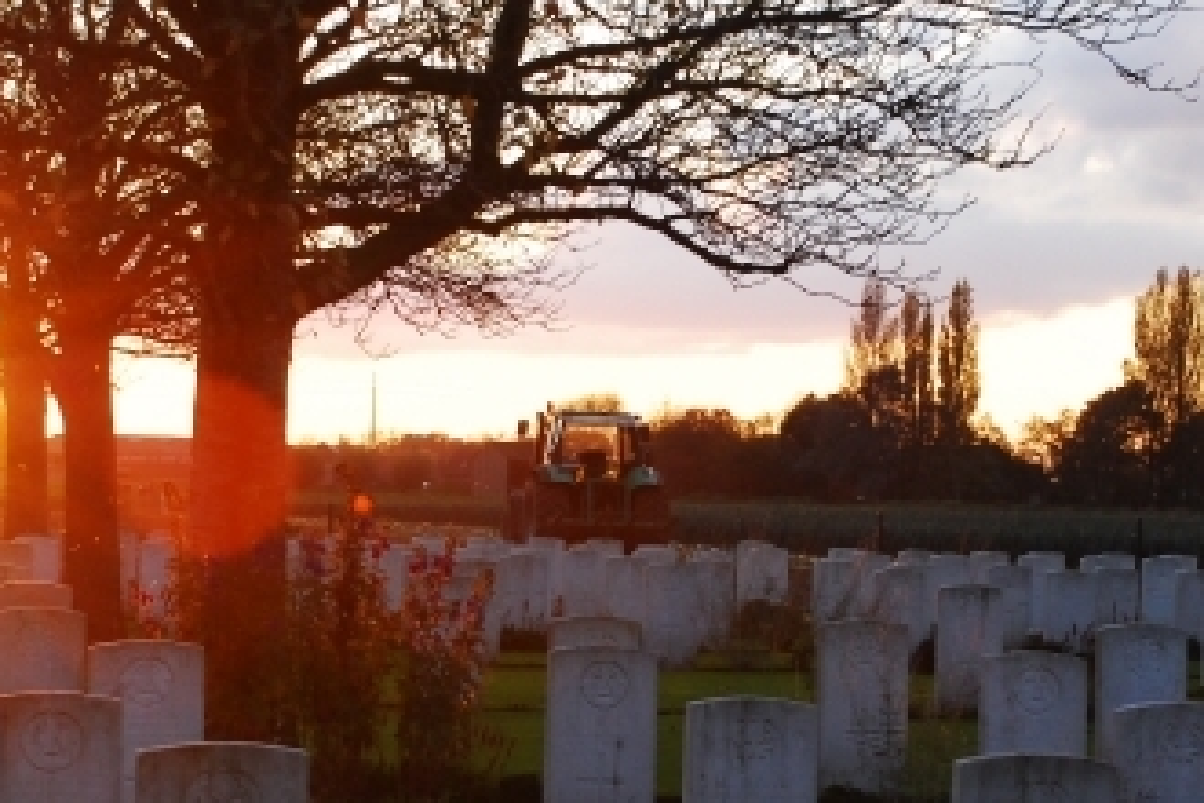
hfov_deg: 15.6
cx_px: 752
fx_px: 4381
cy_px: 571
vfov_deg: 10.5
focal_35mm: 131
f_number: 7.1
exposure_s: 1/200
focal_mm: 48
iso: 800
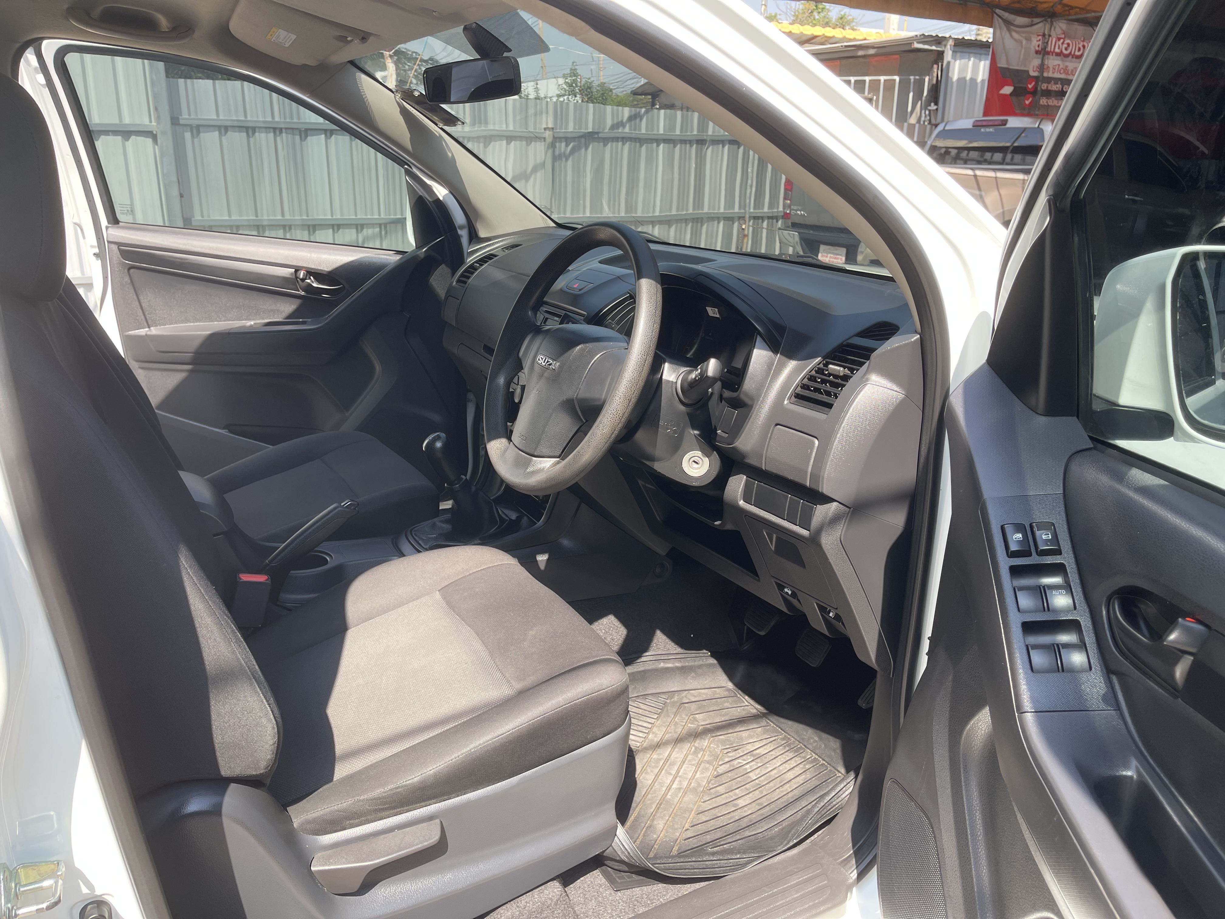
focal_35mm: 25
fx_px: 885
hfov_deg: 69.4
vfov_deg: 54.9
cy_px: 460
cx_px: 612
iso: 32
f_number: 1.6
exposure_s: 1/472
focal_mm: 5.1
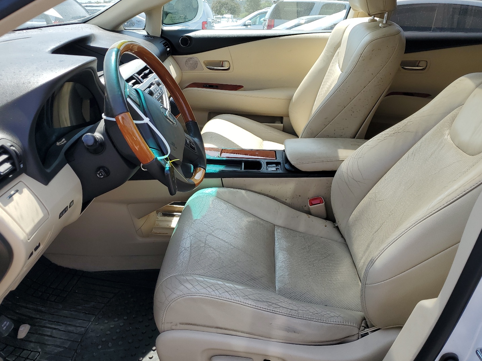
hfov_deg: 61.6
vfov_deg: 48.2
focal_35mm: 29
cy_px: 174
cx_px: 231
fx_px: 404
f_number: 1.5
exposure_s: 1/1111
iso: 50
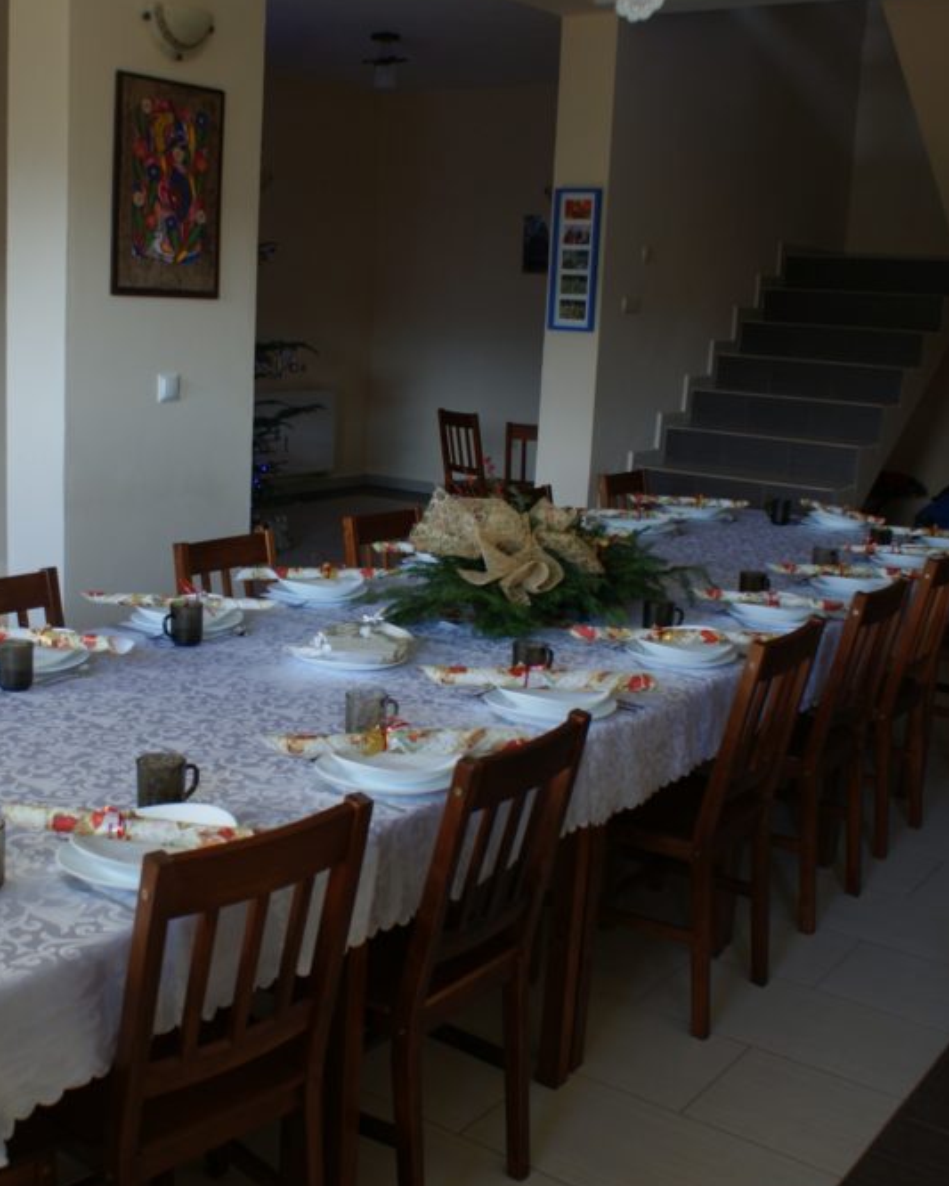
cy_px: 590
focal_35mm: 39
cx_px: 331
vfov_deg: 46.8
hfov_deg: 37.9
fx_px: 1369
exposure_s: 1/30
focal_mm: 18
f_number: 4
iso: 100
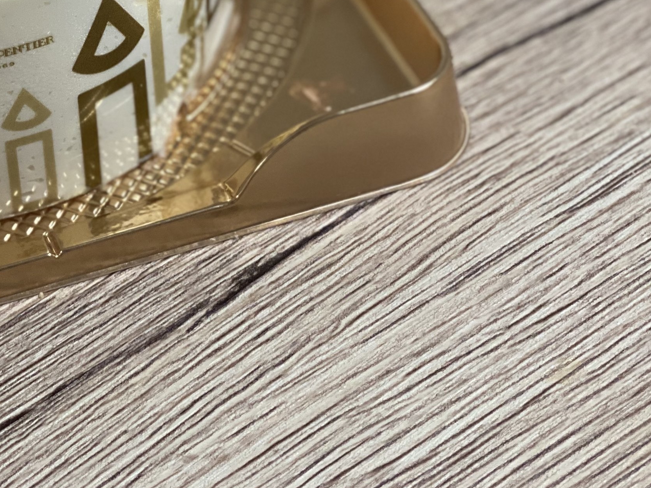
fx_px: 2370
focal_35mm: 126
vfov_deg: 11.5
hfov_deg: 15.4
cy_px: -82
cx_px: 43
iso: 125
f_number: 2
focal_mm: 6
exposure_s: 1/60
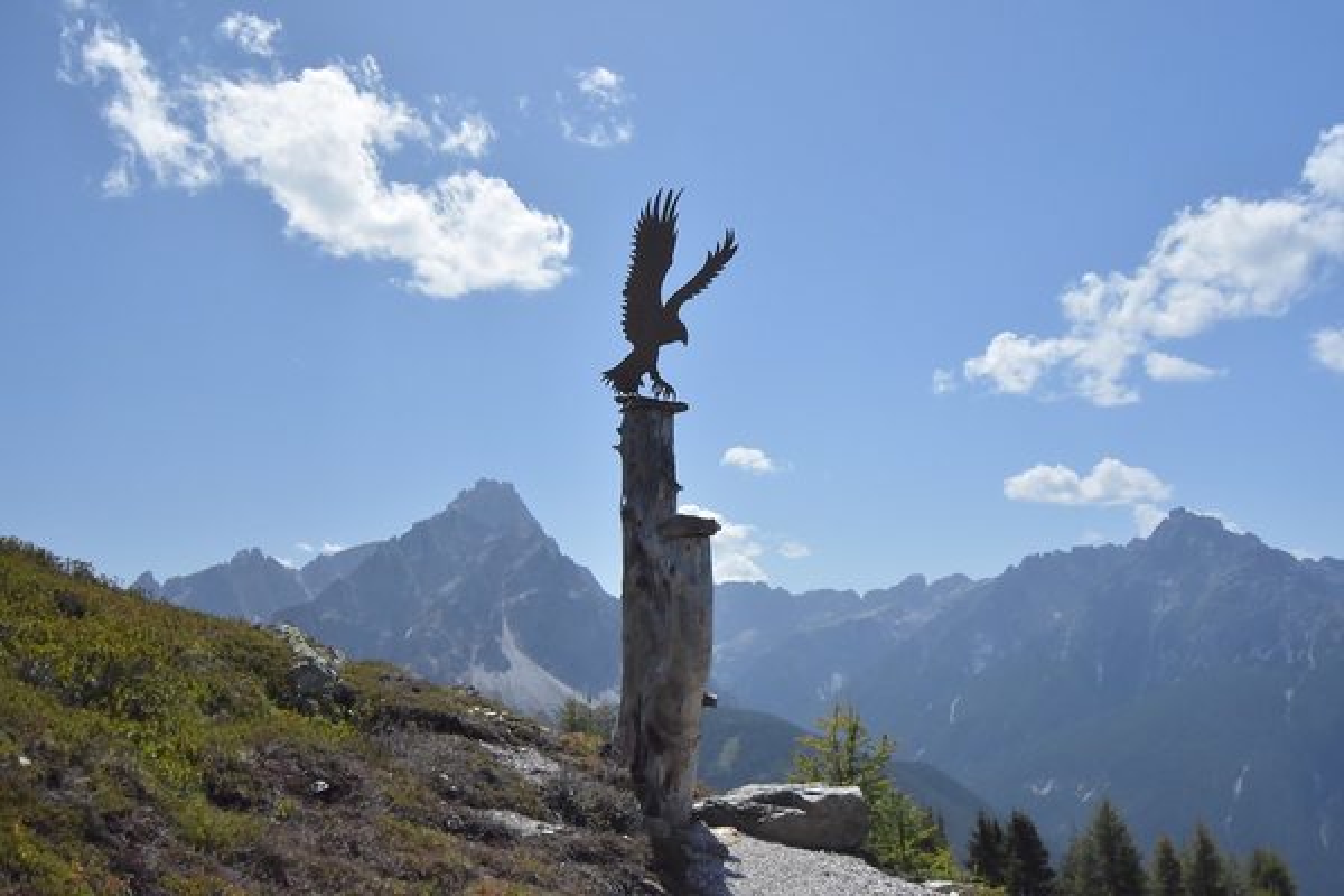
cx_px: 672
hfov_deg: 57.2
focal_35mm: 33
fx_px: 1232
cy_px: 448
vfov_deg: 40.0
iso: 1600
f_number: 4
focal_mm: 22
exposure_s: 1/8000
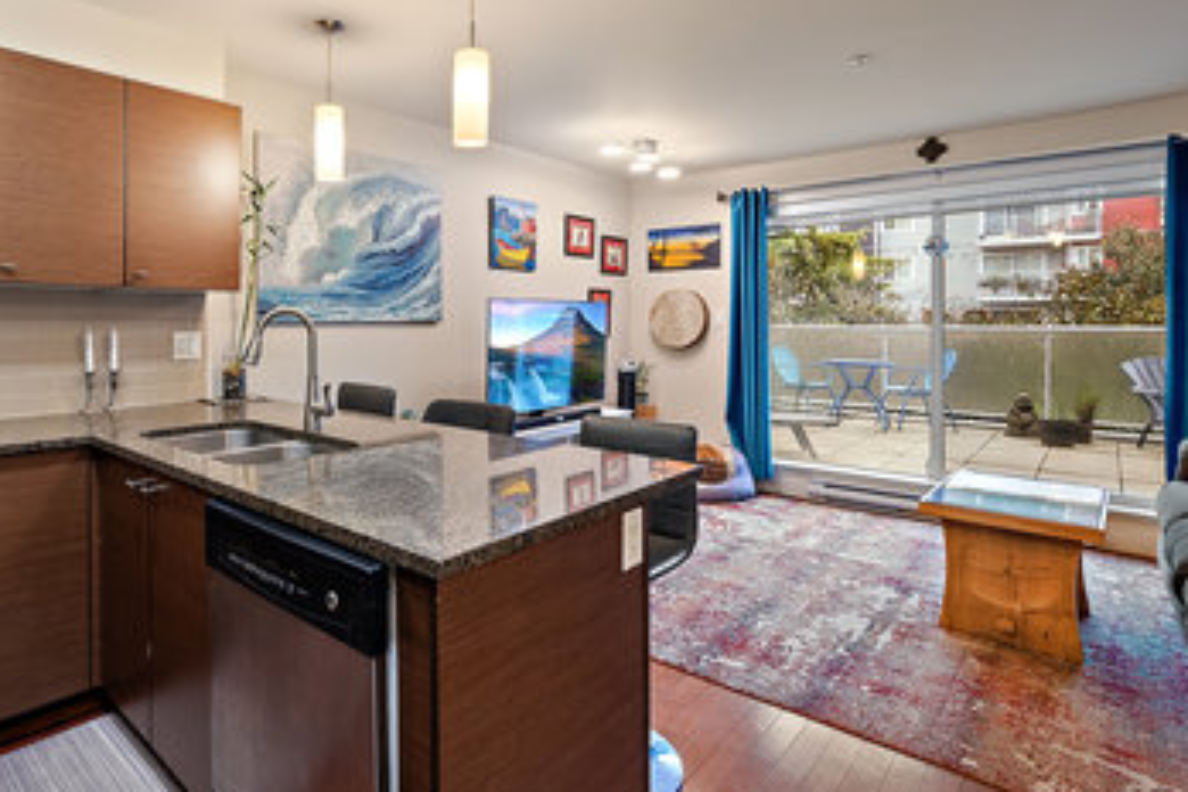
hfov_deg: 82.7
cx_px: 463
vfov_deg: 61.5
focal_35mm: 20
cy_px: 324
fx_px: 660
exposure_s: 1/1.25
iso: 320
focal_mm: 16
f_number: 7.1
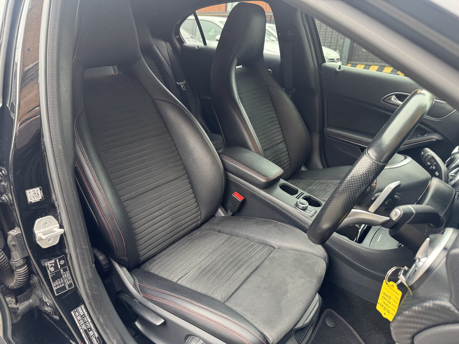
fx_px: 318
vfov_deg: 56.8
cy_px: 172
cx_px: 230
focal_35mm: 24
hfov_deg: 71.6
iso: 160
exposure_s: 1/121
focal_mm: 6.76
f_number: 1.78
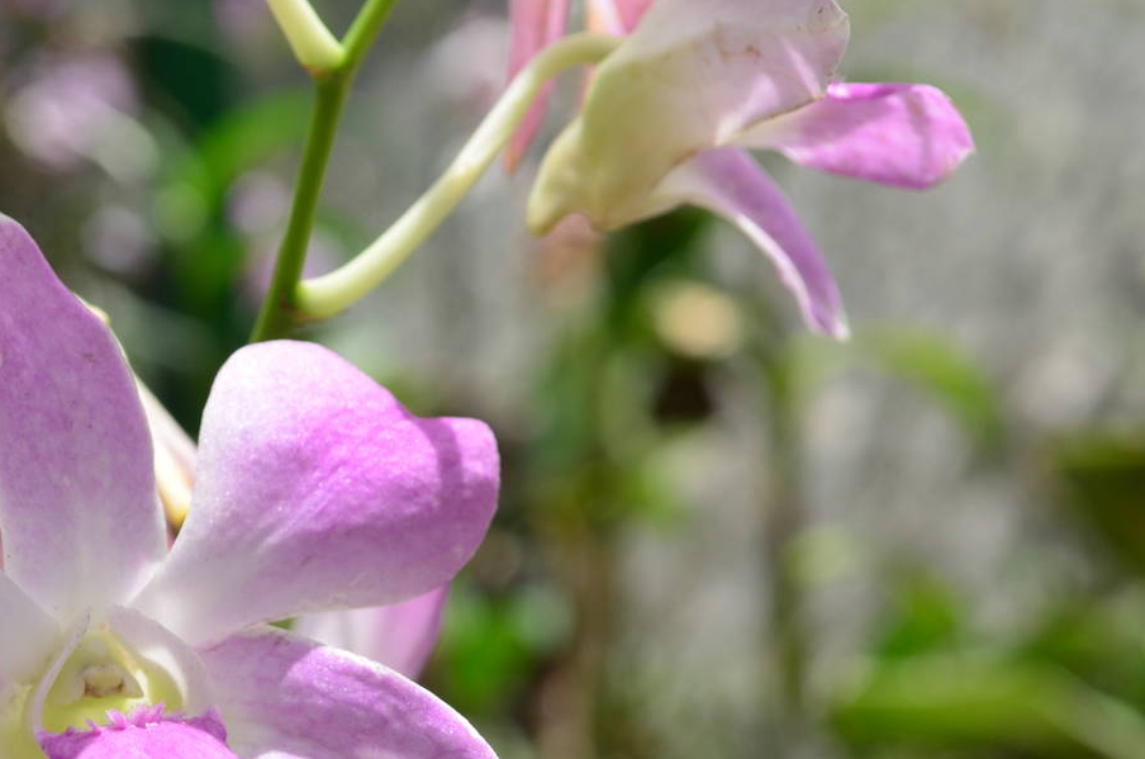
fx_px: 2948
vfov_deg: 14.5
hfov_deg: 21.6
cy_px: 665
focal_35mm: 93
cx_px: 156
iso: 320
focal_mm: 35
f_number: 7.1
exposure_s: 1/200
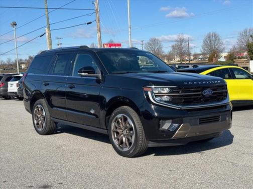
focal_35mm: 48
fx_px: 351
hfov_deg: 39.7
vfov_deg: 30.3
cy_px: 94
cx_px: 126
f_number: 1.78
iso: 64
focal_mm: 6.76
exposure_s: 1/4608
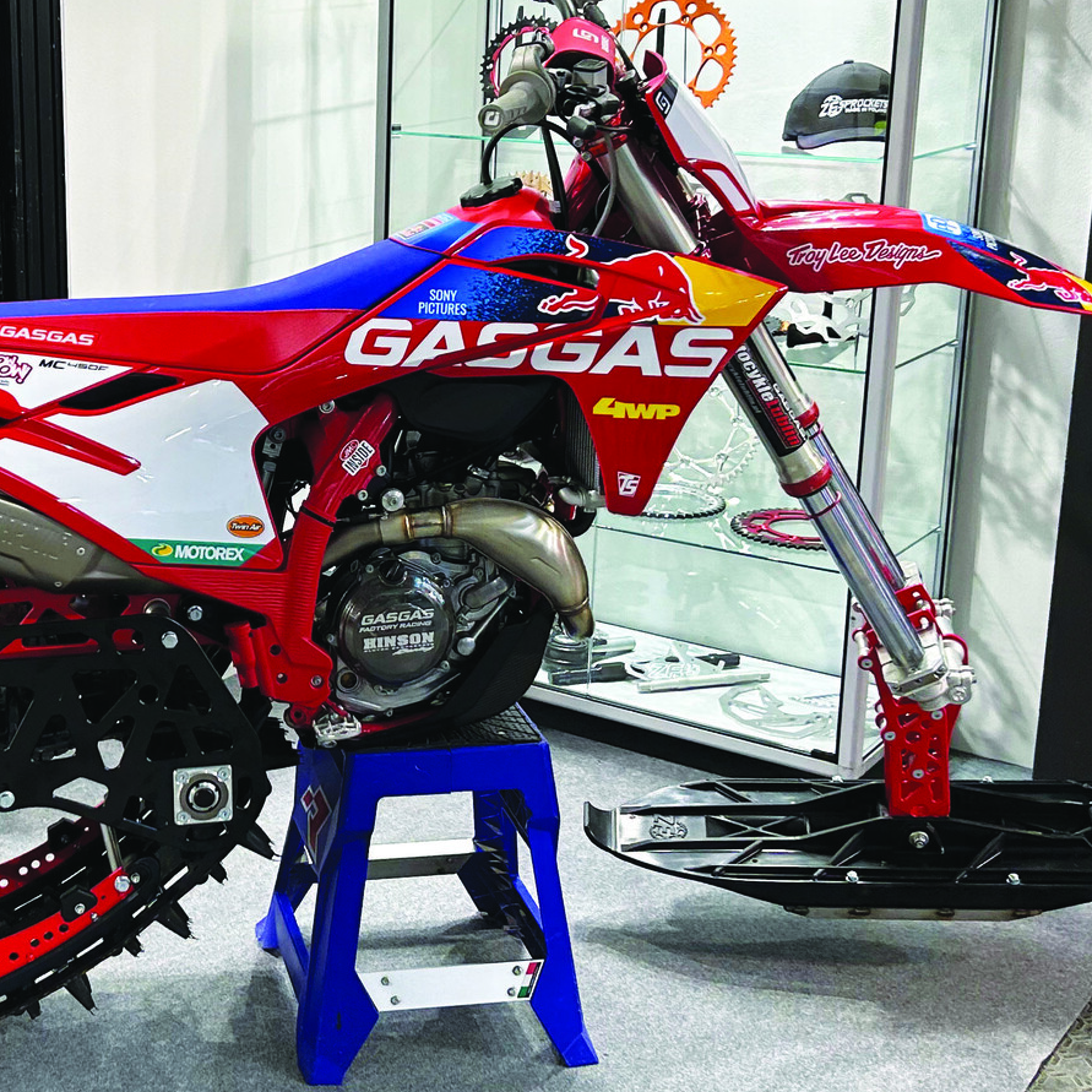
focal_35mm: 55
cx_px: 213
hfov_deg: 30.3
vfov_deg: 30.9
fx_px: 1963
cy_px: 404
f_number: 1.5
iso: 125
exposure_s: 1/100
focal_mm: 5.7
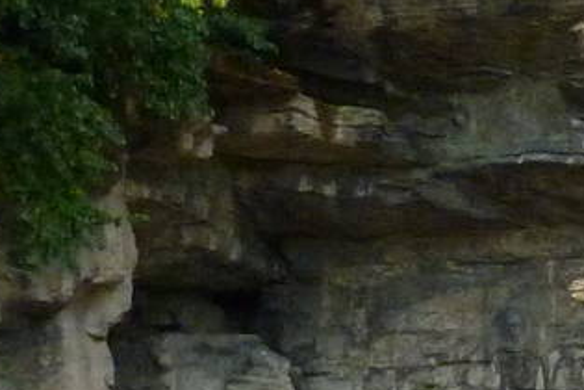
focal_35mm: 153
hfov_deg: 11.6
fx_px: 2482
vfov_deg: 8.9
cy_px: 416
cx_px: 1277
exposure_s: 1/400
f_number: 3.4
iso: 400
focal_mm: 4.7
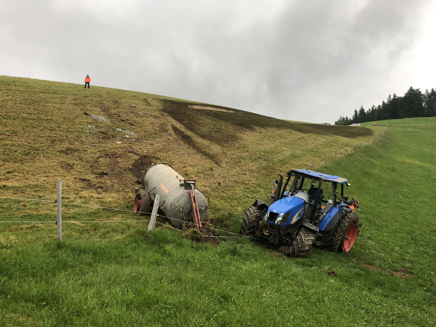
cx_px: 218
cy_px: 164
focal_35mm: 28
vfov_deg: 49.7
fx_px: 353
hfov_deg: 63.4
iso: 32
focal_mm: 3.99
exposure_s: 1/120
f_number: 1.8
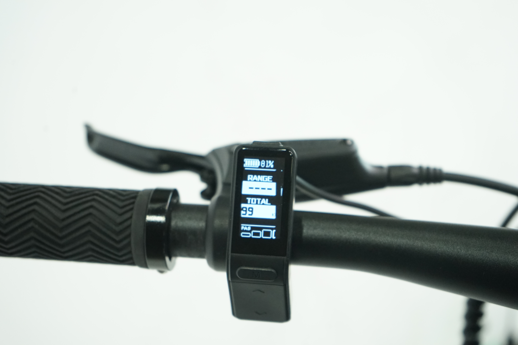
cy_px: 172
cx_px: 259
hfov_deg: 28.8
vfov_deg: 19.5
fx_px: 1007
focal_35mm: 70
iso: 2500
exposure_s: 1/200
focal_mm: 70
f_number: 5.6
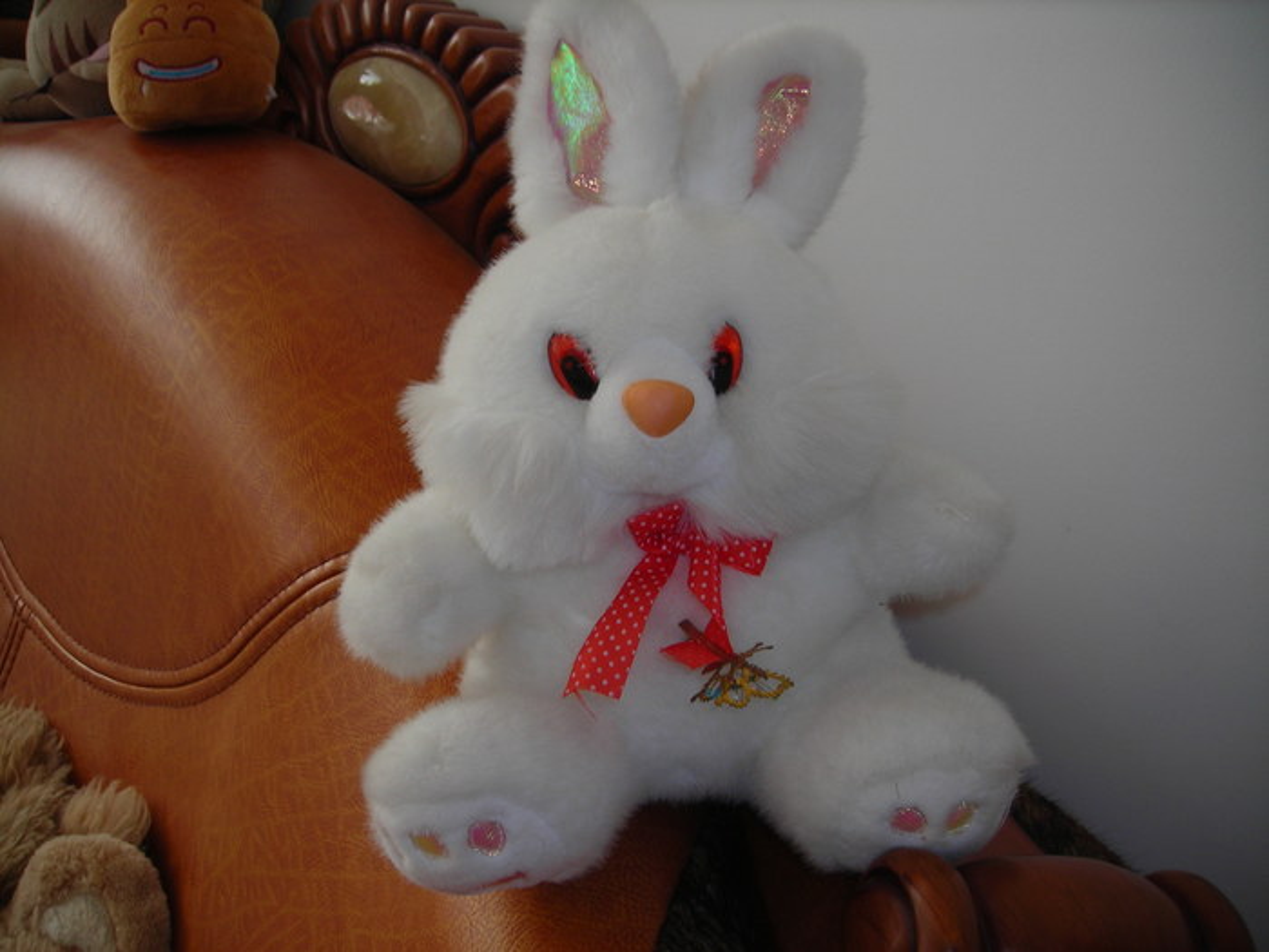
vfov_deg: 37.7
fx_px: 1393
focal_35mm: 38
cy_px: 476
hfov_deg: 49.0
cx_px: 634
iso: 50
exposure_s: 1/30
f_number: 3.2
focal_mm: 6.3
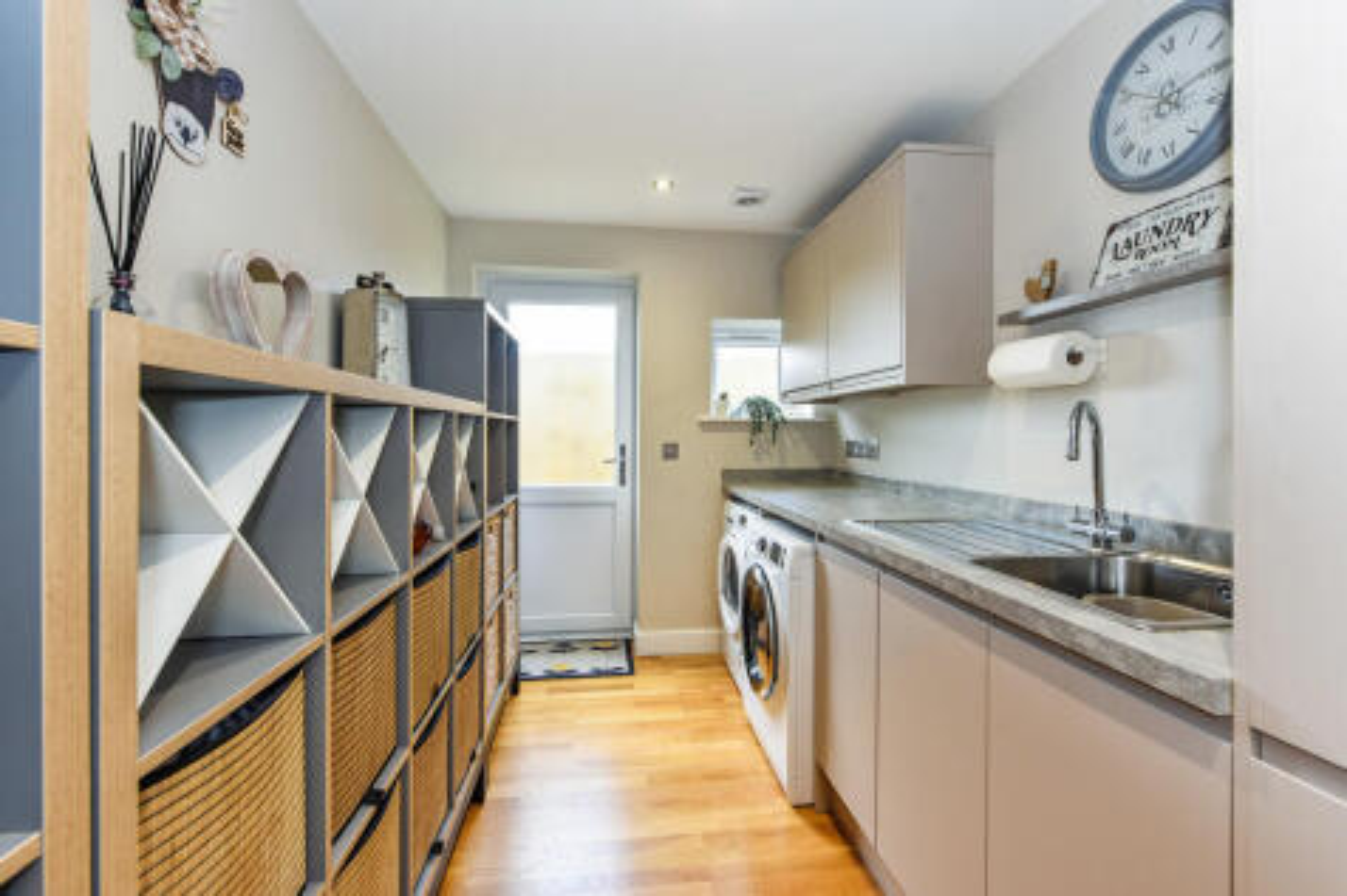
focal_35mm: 15
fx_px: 561
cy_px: 448
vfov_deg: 77.3
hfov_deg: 100.4
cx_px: 674
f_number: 8
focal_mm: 15
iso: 400
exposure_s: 1/25
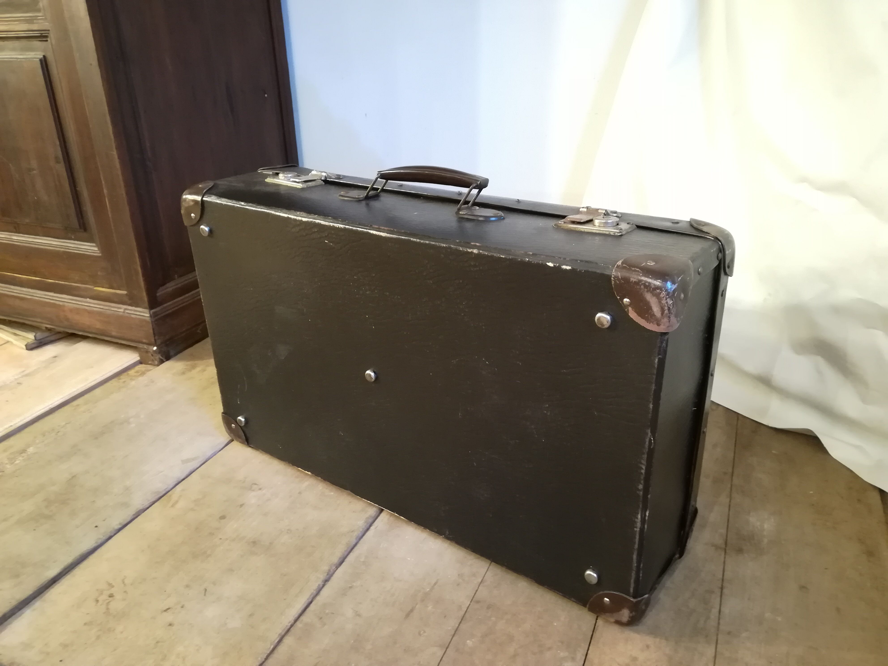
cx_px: 444
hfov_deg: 67.3
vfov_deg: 53.1
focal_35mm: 26
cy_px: 333
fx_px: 667
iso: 500
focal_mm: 3.83
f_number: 2.2
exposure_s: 1/25
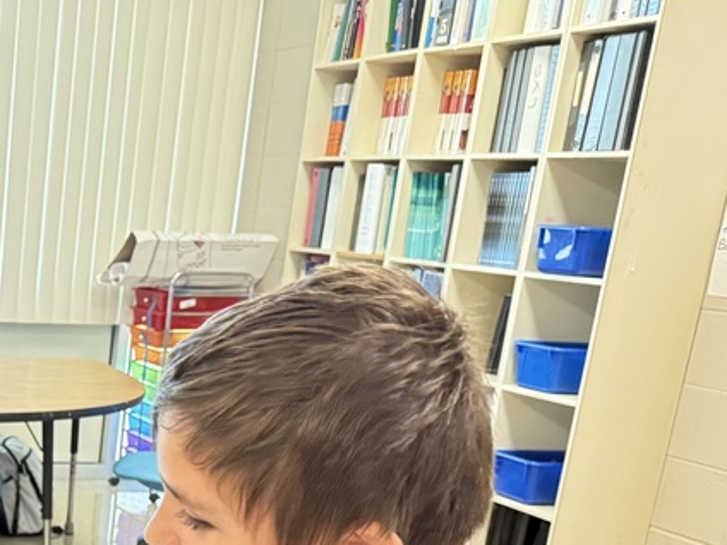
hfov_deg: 30.0
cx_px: -62
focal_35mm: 58
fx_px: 1218
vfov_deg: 23.9
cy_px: 576
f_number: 1.78
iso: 800
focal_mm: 6.76
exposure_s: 1/60
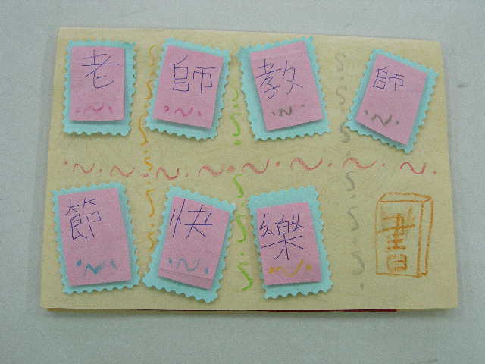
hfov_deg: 45.8
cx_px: 242
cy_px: 182
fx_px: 574
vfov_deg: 35.1
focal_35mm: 41
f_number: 2.9
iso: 400
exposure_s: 1/70
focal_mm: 8.5
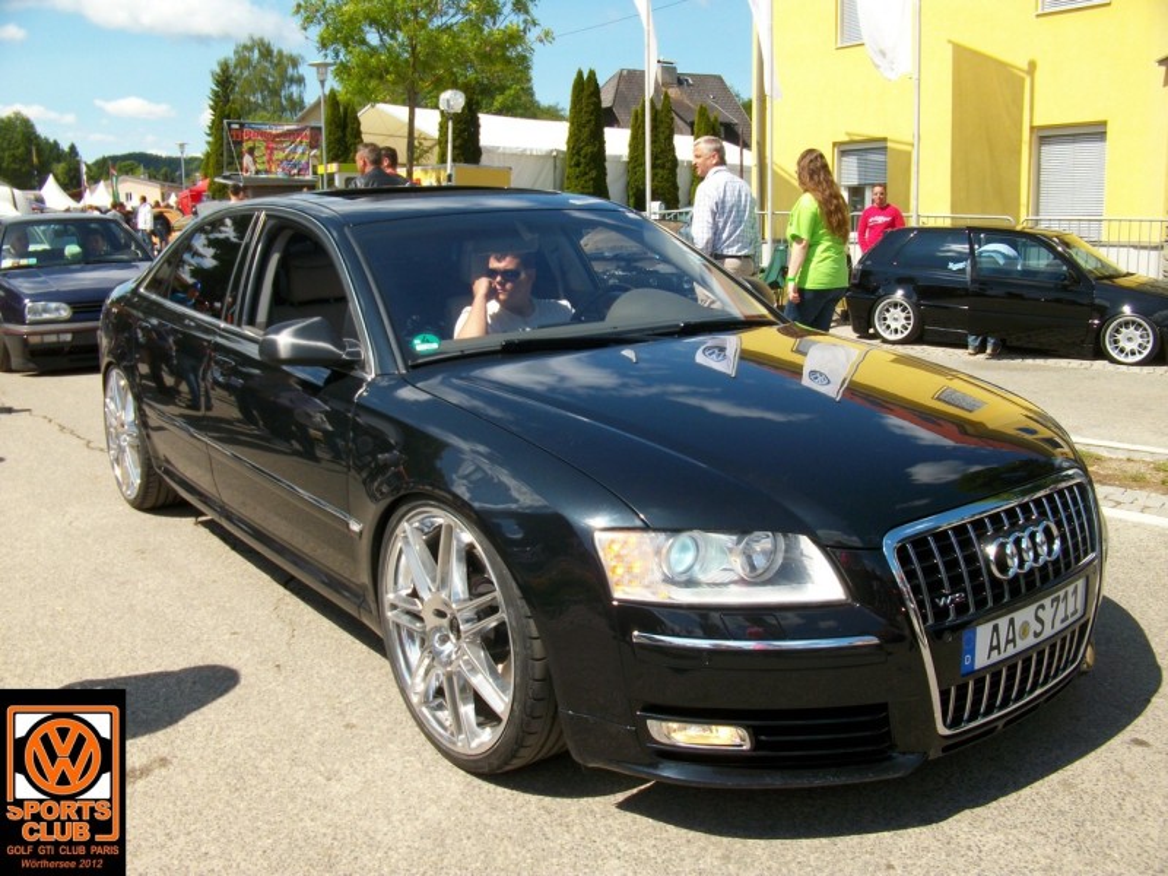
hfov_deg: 54.0
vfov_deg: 41.8
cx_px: 584
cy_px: 438
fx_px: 1147
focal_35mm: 34
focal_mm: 5.7
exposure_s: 1/270
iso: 80
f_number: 5.5
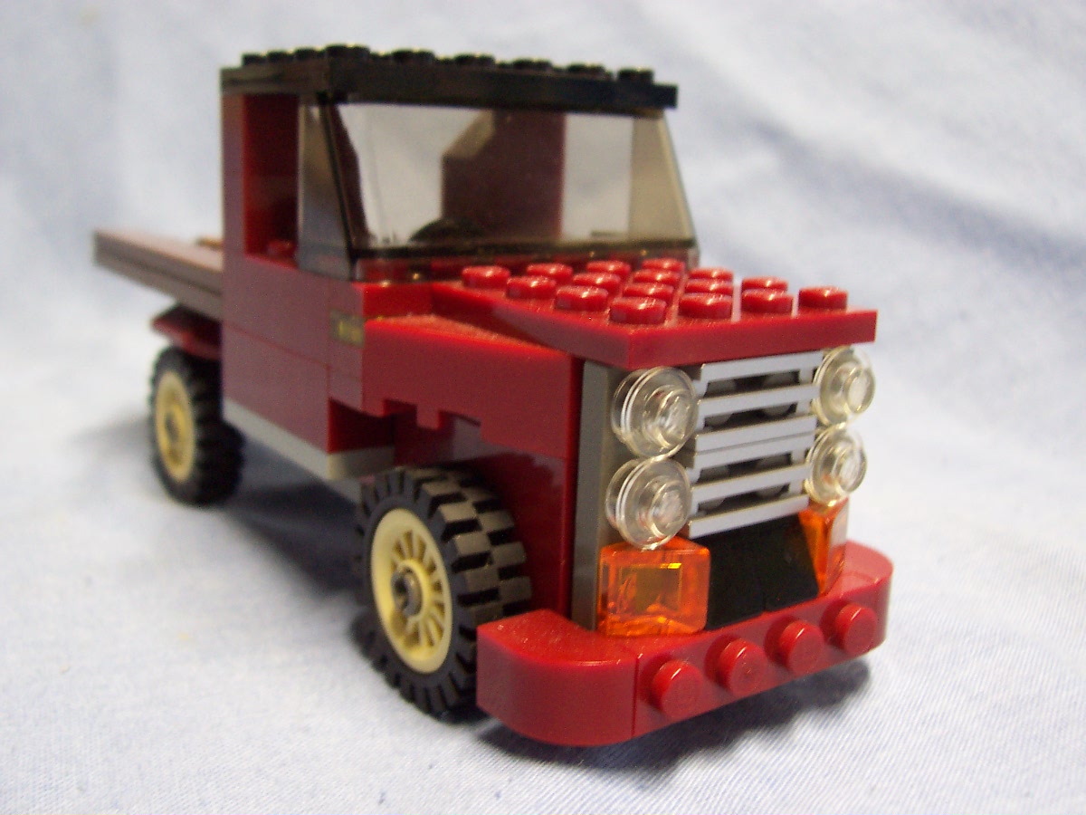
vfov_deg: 38.7
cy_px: 408
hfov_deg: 50.1
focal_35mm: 37
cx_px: 543
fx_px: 1161
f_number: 2.8
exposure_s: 1/10
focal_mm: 5.6
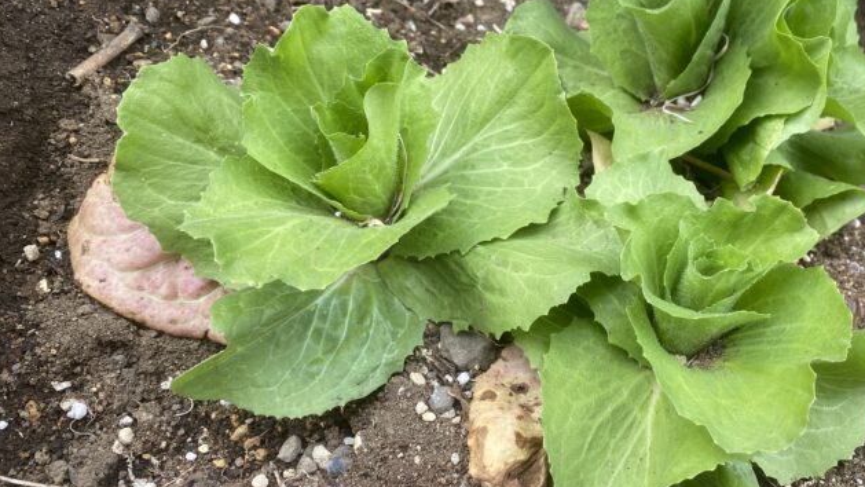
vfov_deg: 32.8
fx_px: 826
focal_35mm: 36
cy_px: 245
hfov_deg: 54.6
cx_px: 546
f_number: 1.8
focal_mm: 4.25
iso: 32
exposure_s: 1/361
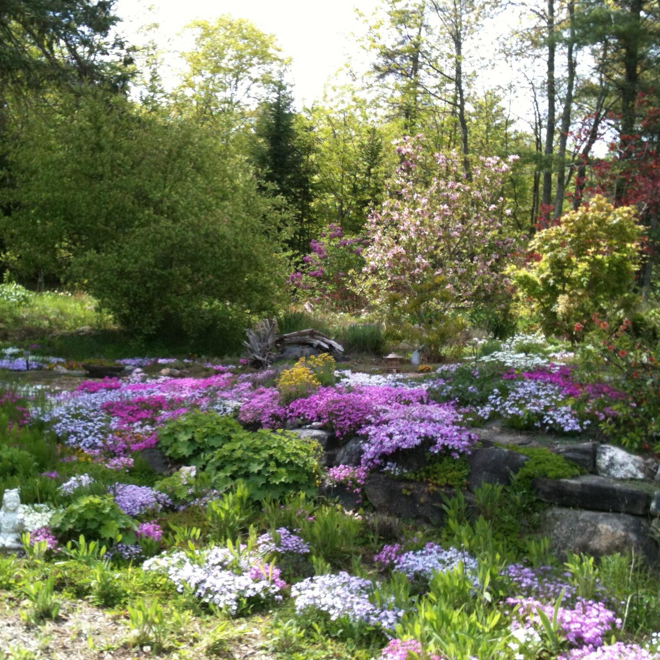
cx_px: 264
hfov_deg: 39.9
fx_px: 906
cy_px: 326
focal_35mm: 42
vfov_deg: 40.0
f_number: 2.8
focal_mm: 3.85
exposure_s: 1/466
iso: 64
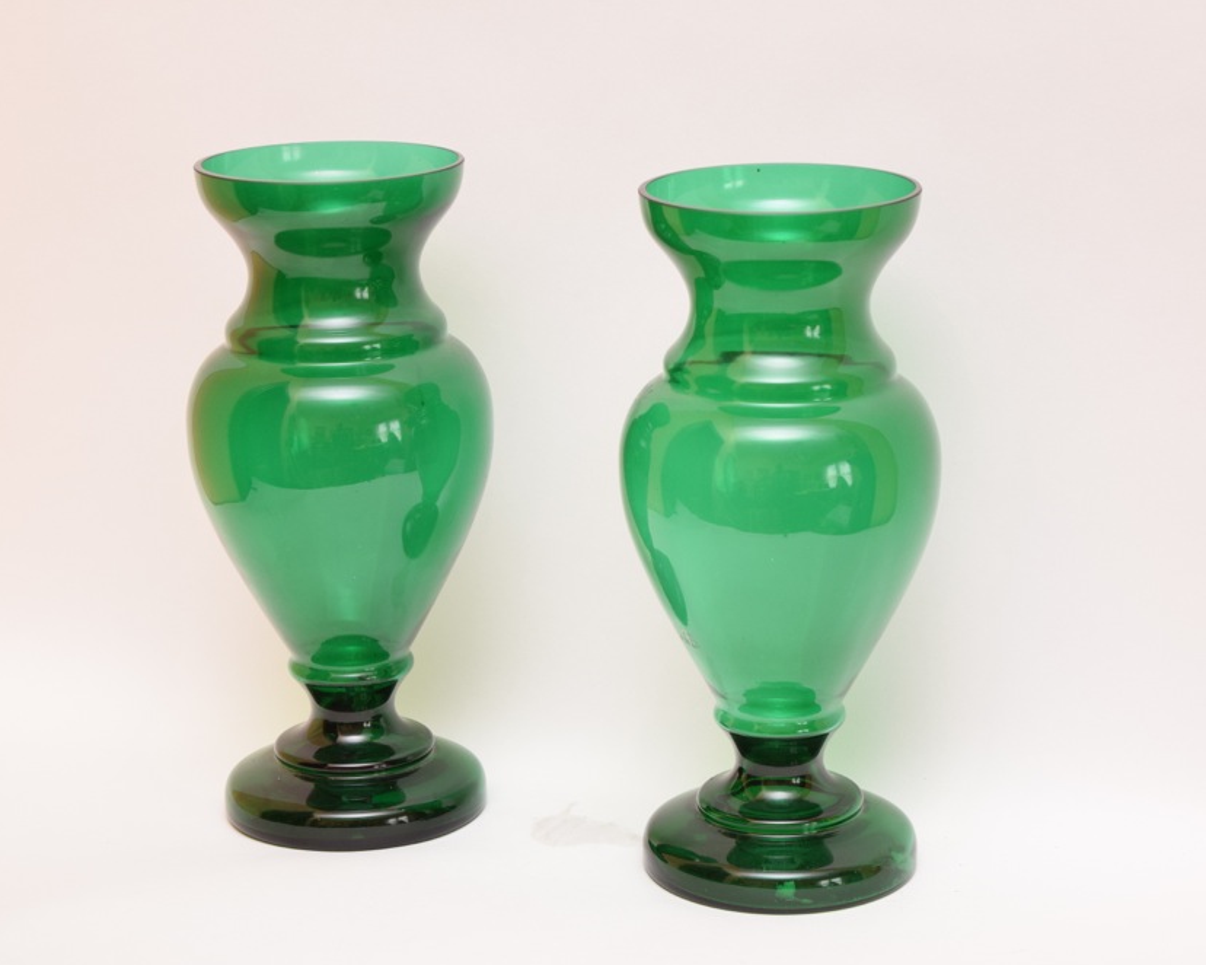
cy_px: 485
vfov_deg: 16.4
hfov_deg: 20.5
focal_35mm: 94
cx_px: 606
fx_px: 3339
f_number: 5.6
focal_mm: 55
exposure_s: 1/80
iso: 800
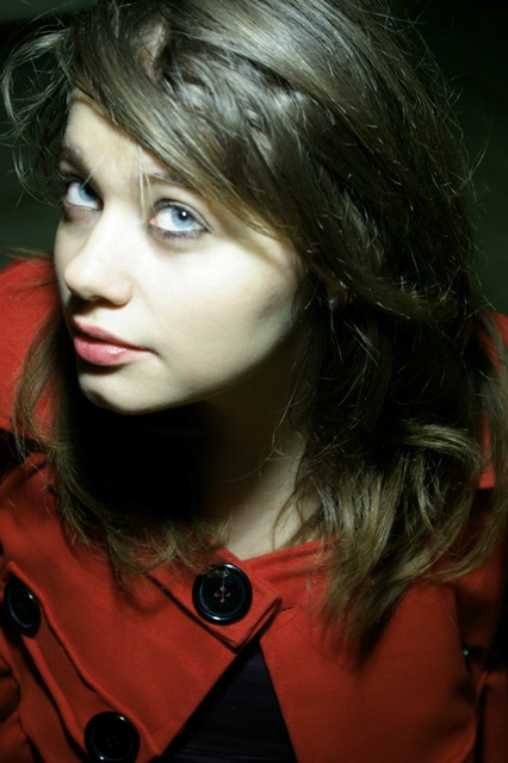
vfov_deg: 33.4
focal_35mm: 60
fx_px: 1271
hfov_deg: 22.6
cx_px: 254
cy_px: 382
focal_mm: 40
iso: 400
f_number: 4.5
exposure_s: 1/6
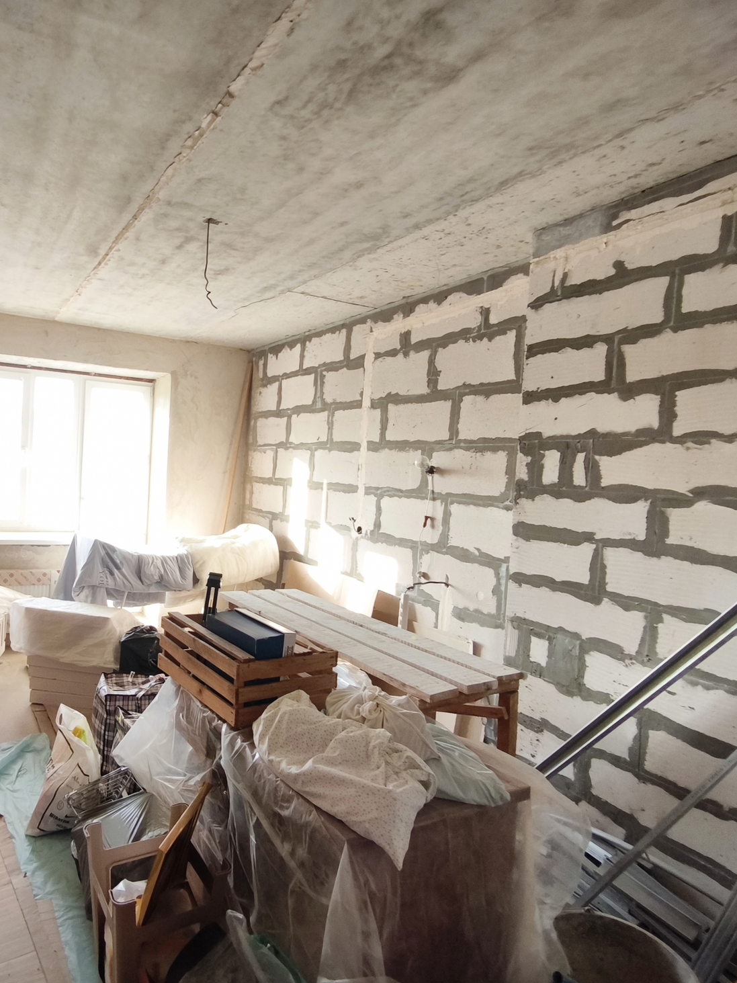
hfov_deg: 61.0
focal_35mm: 21
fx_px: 596
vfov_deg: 79.0
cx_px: 215
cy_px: 484
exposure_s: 1/50
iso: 80
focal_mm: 1.91
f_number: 2.2
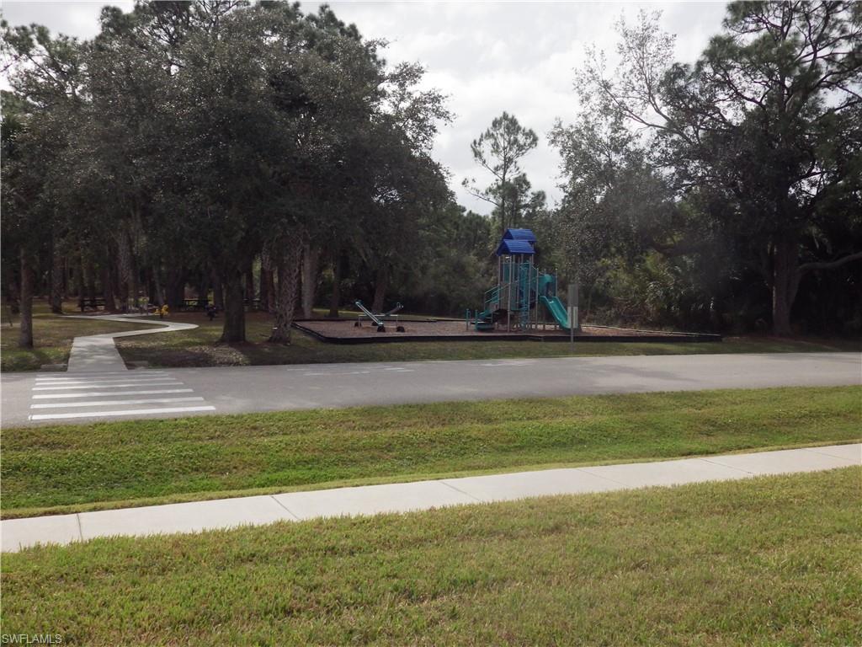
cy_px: 324
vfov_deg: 41.8
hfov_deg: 54.0
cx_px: 431
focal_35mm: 34
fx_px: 847
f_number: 3.4
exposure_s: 1/160
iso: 200
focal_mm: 6.2
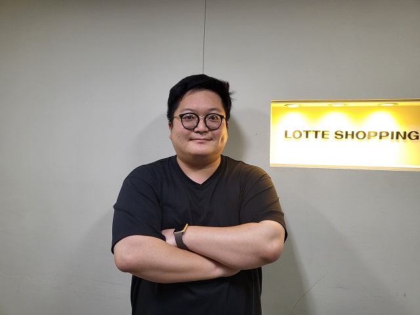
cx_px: 210
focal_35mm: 26
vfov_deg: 53.1
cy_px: 158
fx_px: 315
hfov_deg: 67.3
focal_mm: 4.25
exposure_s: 1/120
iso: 250
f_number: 1.8
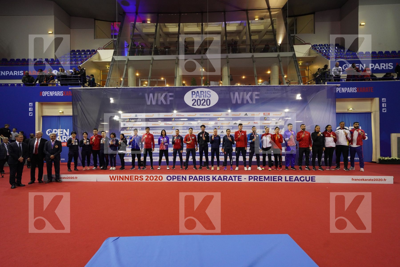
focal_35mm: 18
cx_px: 200
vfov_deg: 67.4
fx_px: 200
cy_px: 134
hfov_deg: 90.0
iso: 1600
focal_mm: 18
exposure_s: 1/125
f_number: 4
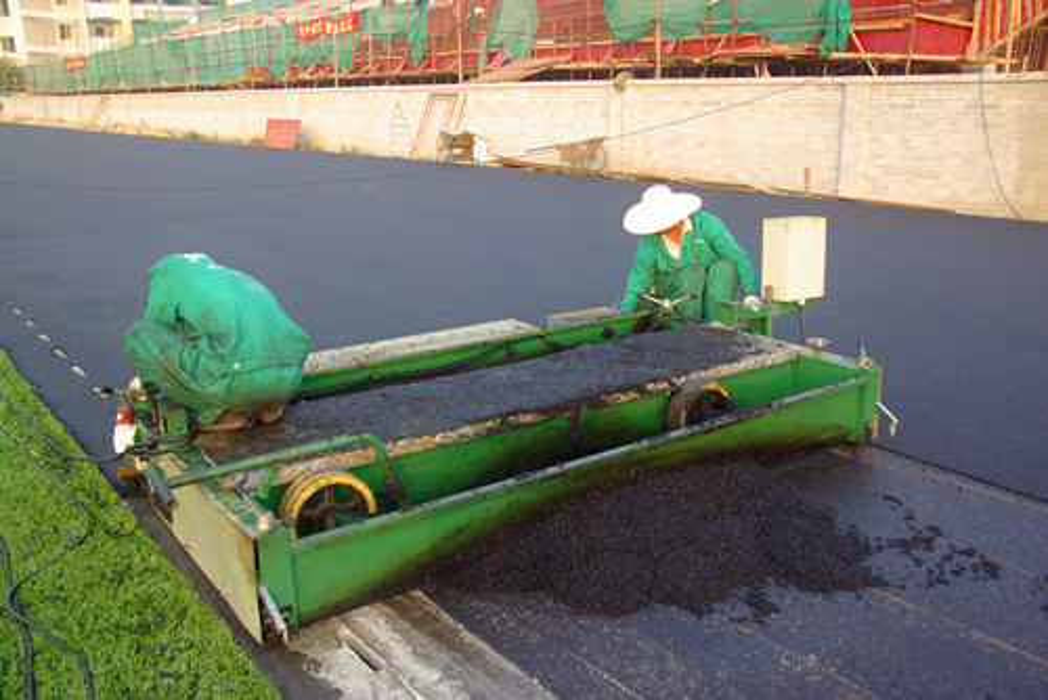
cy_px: 350
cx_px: 524
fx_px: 1011
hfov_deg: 54.8
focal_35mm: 35
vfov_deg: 38.2
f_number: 6.7
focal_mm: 23.13
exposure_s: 1/90
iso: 400
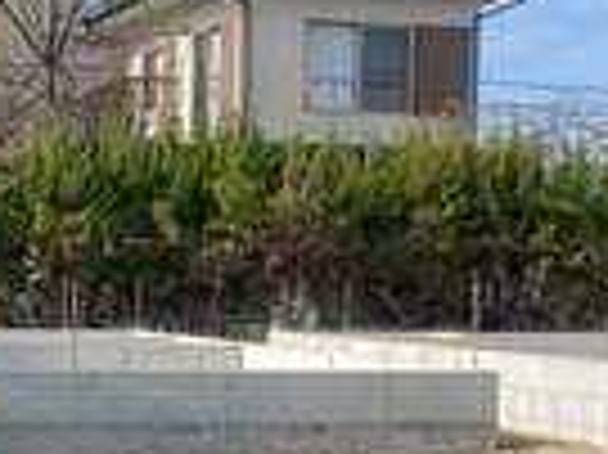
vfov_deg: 11.0
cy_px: 476
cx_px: 225
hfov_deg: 14.8
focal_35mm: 133
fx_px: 2334
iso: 20
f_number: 1.8
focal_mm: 3.99
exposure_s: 1/1297
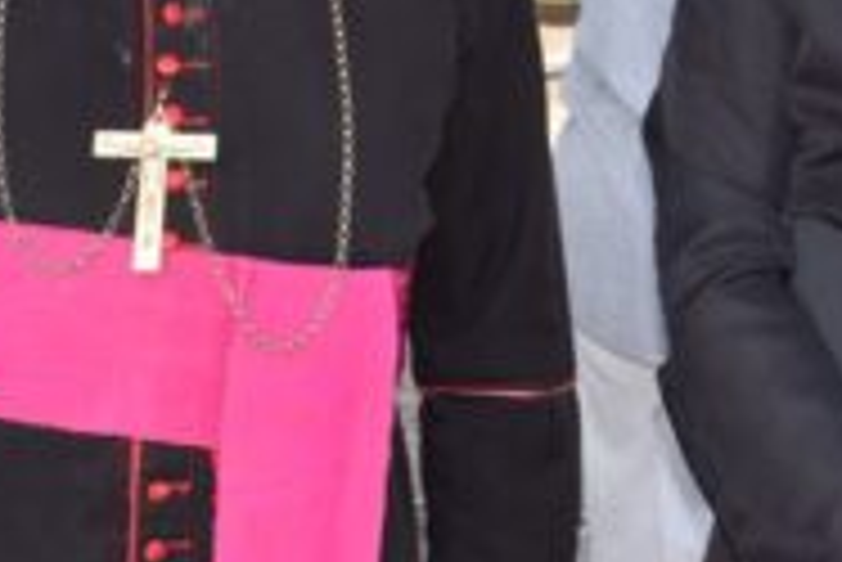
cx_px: 378
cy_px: 25
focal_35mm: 107
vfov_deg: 12.7
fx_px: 2504
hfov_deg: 19.1
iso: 100
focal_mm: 18
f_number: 6.3
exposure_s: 1/160
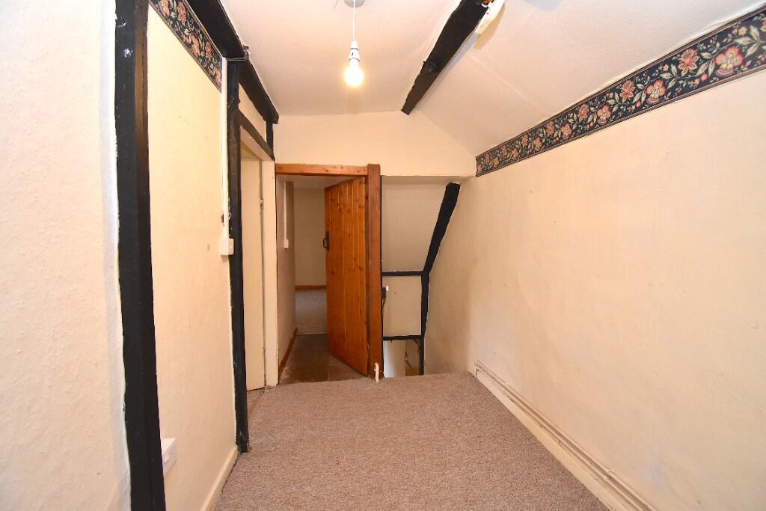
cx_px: 383
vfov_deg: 77.3
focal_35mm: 15
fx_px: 319
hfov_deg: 100.4
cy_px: 256
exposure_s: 1/125
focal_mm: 10
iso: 1000
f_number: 4.5
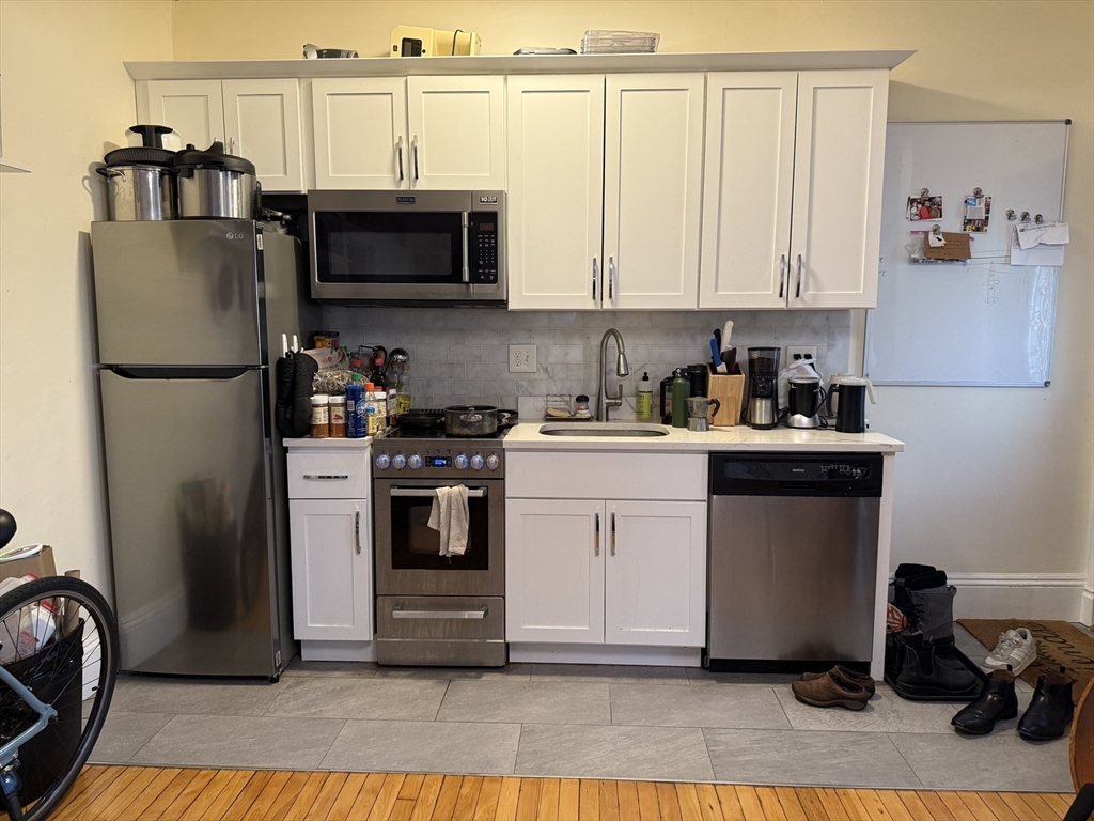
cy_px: 410
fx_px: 758
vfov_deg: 56.8
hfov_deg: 71.6
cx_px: 547
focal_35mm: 24
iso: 200
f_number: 1.78
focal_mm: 6.76
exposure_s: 1/60
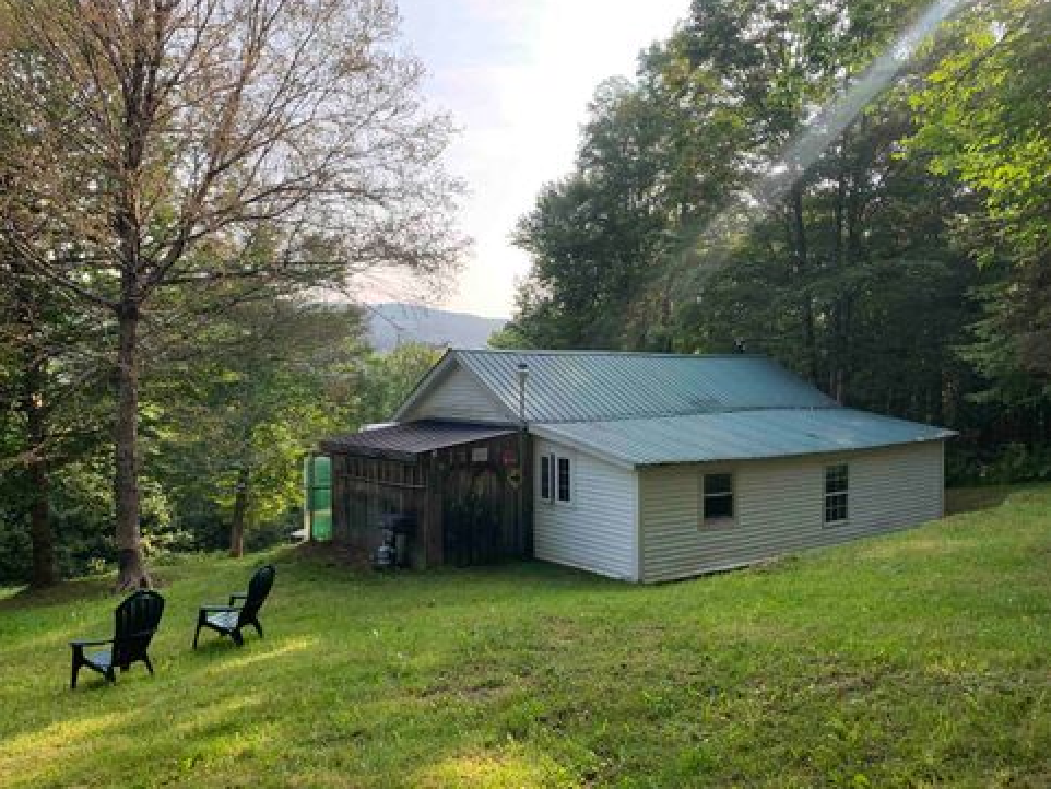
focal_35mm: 27
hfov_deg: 65.3
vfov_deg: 51.4
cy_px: 397
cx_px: 509
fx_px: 820
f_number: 1.8
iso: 25
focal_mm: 4.25
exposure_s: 1/526
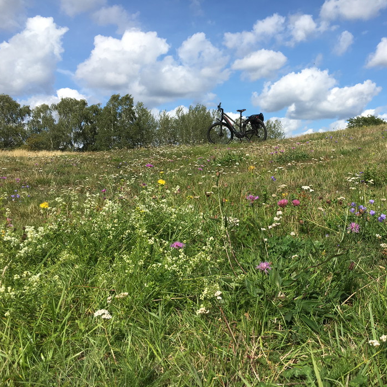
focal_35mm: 35
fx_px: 443
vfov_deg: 47.2
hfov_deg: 46.5
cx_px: 257
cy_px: 191
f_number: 2.2
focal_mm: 4.15
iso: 25
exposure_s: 1/2262
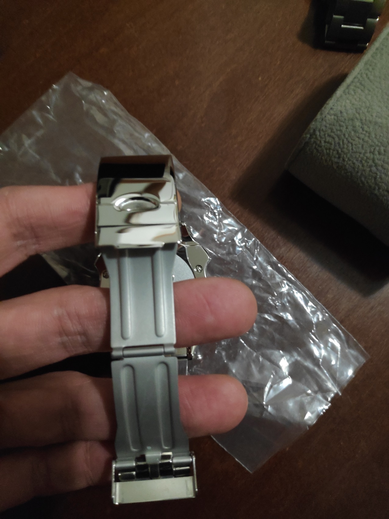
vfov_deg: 81.7
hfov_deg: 66.0
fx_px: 300
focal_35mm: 20
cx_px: 194
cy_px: 260
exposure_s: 1/20
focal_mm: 3.94
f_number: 1.9
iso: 2943
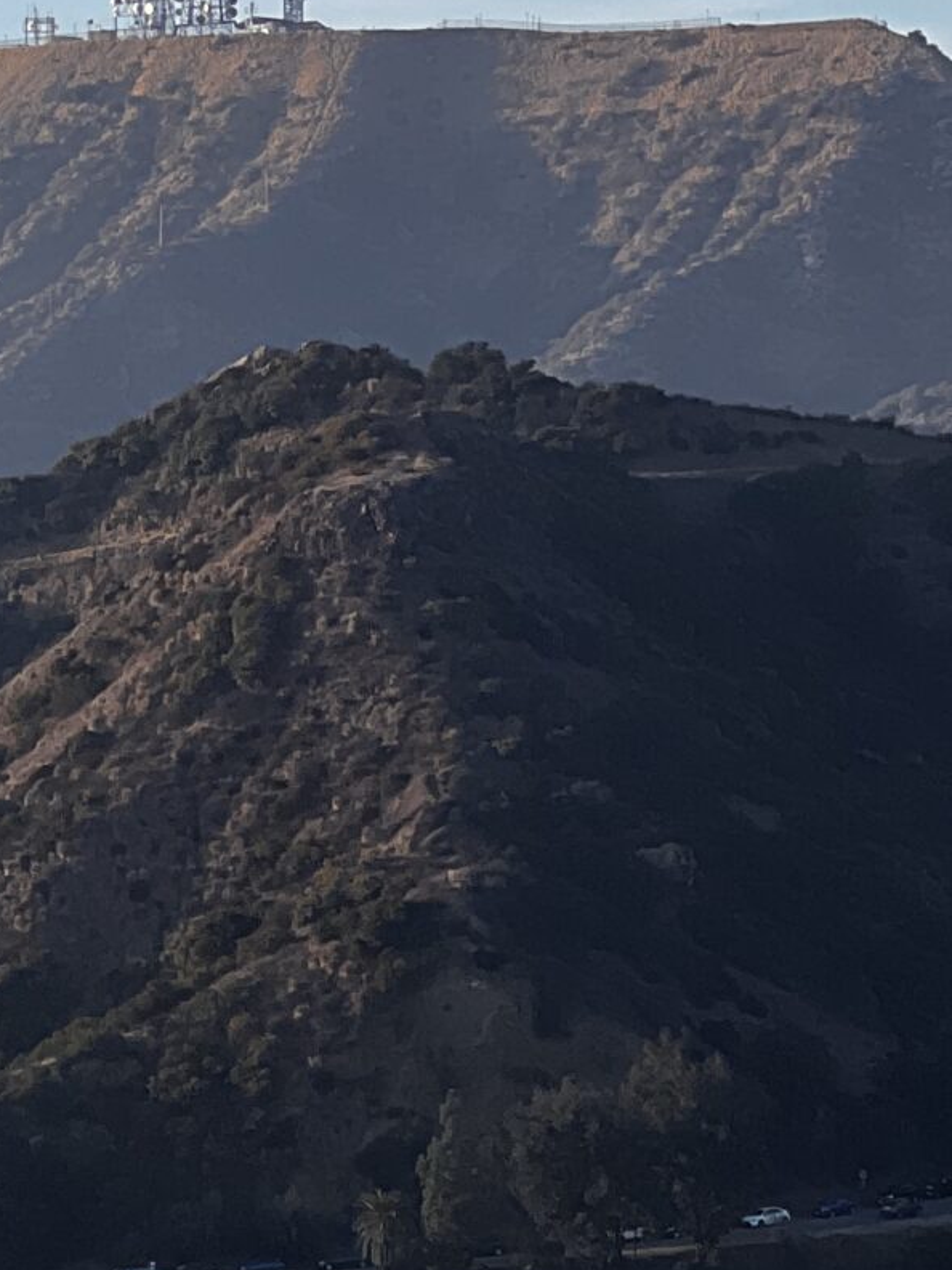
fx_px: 9131
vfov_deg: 7.9
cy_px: 30
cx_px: -369
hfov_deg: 5.9
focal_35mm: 249
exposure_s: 1/582
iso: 32
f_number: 2.8
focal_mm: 9
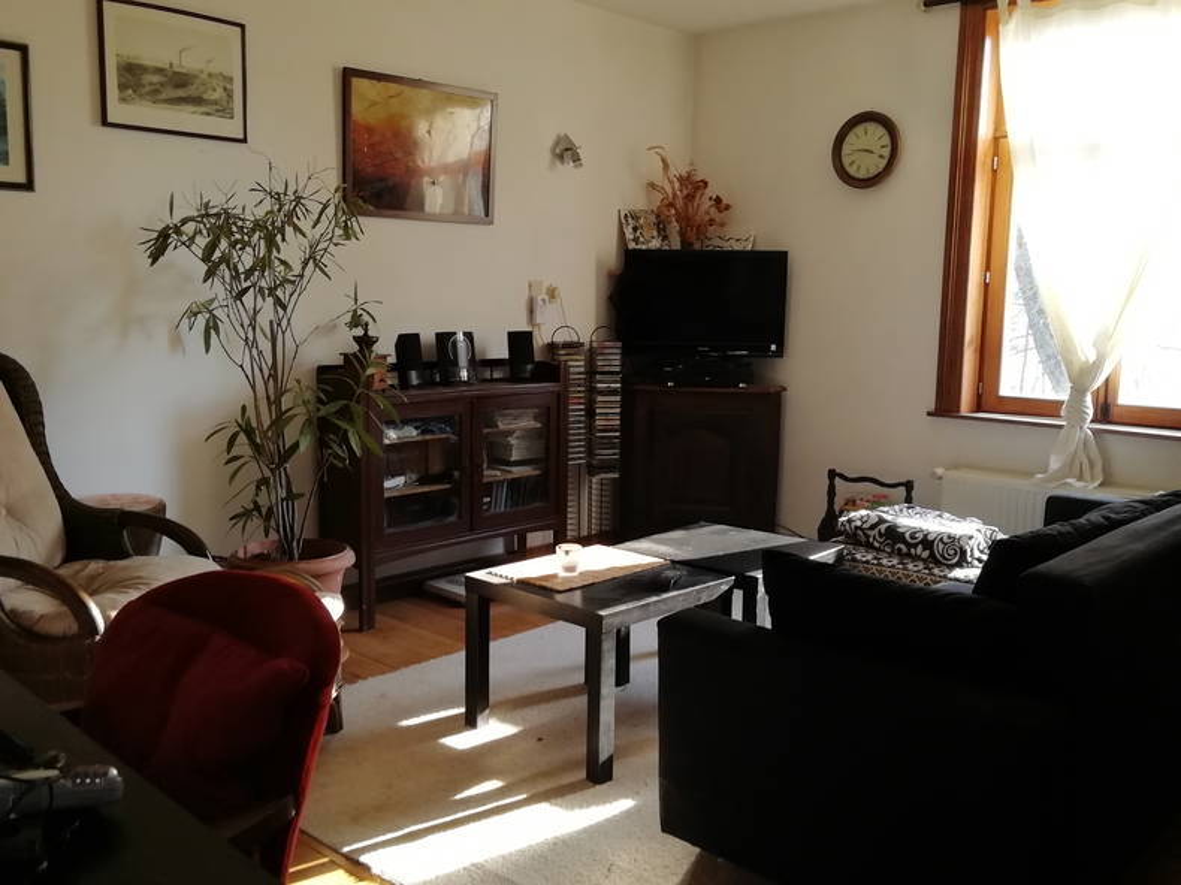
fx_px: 1091
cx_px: 590
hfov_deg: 56.8
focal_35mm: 32
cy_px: 442
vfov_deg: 44.1
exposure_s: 1/50
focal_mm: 3.21
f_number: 2.2
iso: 100
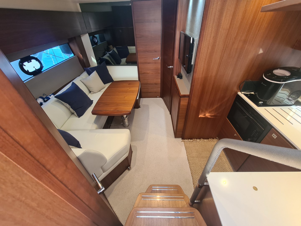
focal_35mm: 13
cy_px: 113
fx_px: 113
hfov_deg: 106.2
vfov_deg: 89.9
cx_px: 150
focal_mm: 2.2
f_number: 2.2
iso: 125
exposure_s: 1/50
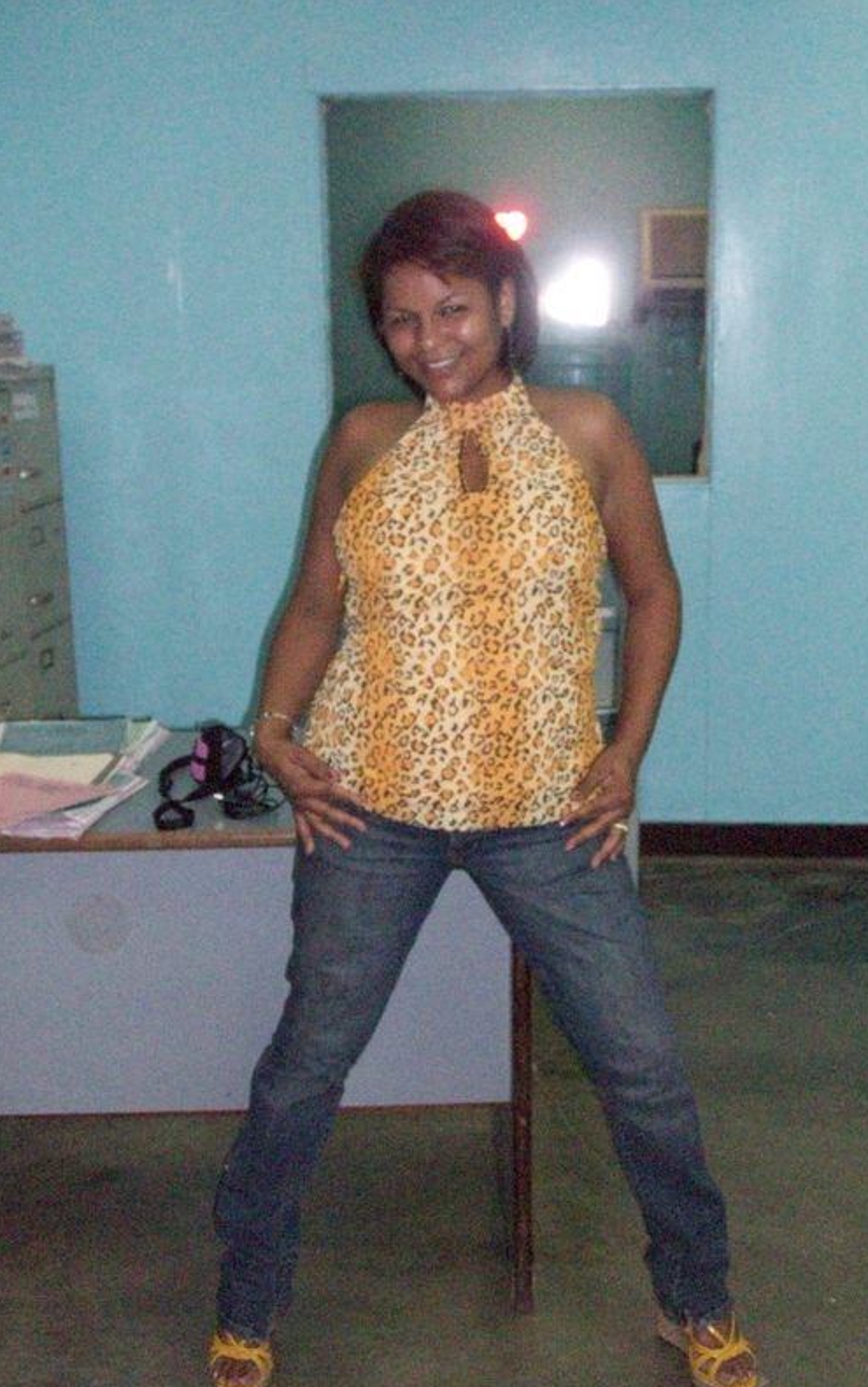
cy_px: 700
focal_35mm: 45
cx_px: 489
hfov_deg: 28.6
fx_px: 1702
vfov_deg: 44.3
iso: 800
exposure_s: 1/147
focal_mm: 7.1
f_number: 3.2
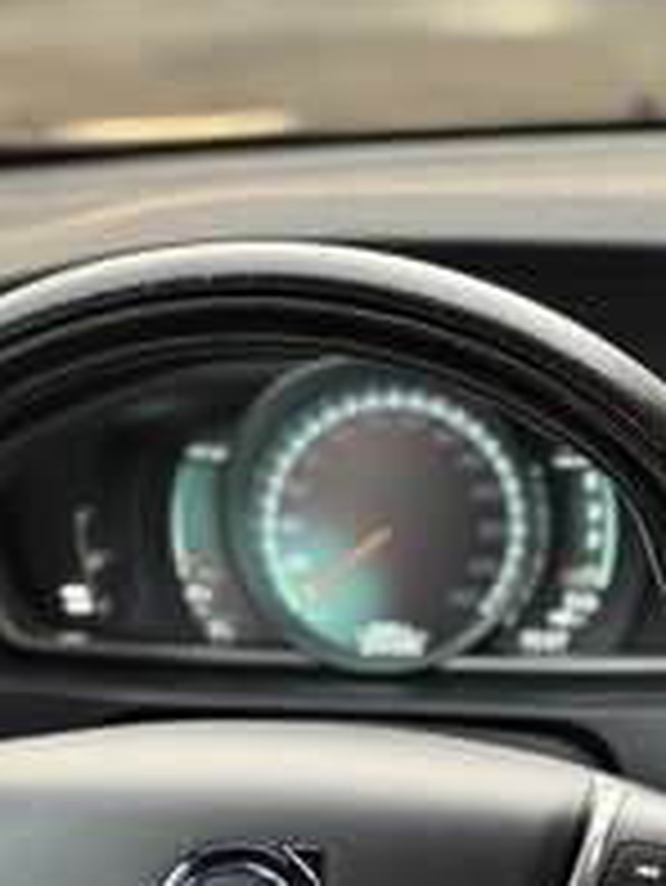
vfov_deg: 16.8
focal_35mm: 116
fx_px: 2973
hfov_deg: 12.8
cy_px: 756
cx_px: 367
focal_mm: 6.76
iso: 125
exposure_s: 1/60
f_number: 1.78
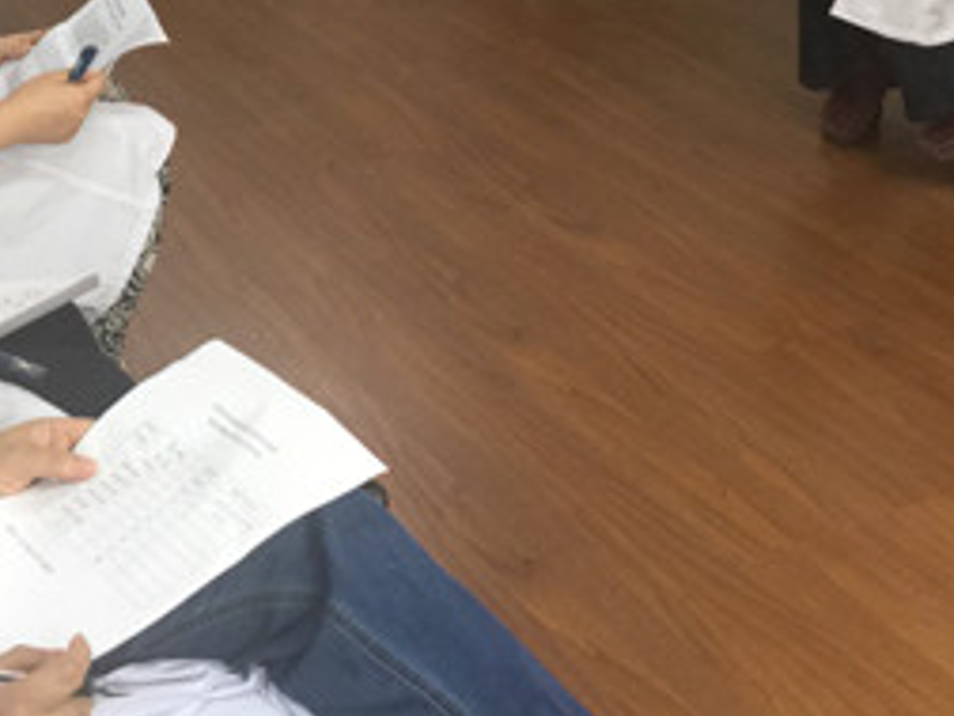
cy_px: -34
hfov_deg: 27.5
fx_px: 1902
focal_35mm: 69
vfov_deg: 20.5
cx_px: 167
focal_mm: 4.15
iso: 50
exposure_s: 1/17
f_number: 2.2
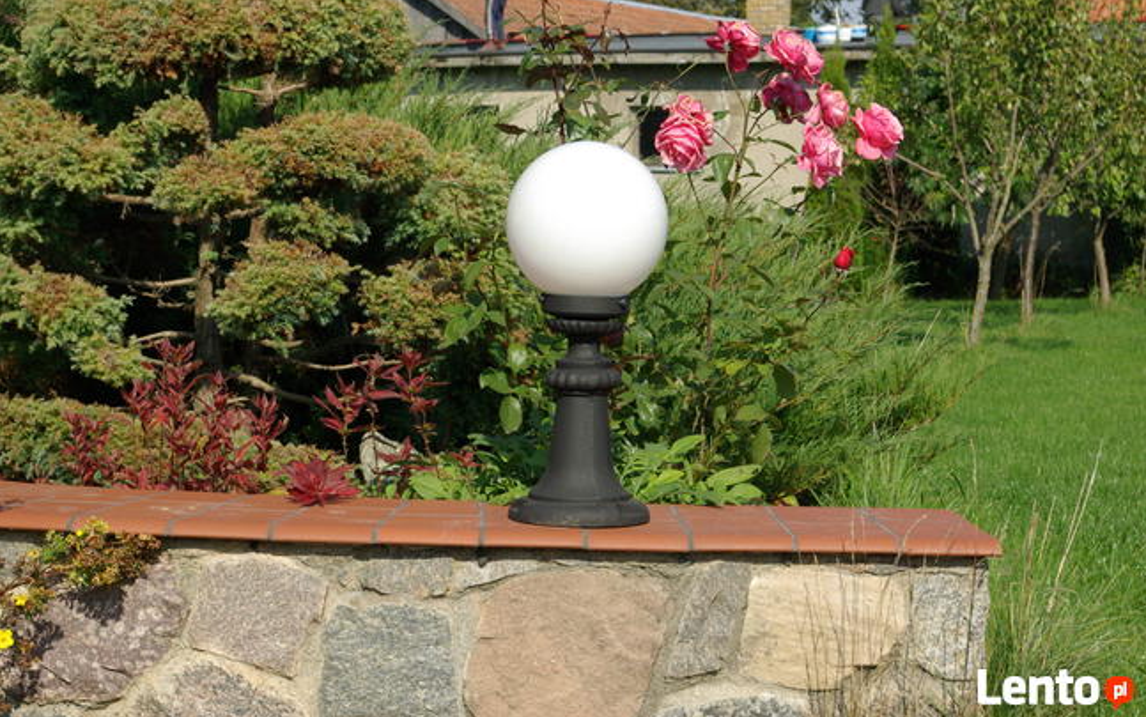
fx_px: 2641
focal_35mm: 85
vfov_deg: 15.5
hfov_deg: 24.5
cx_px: 574
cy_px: 339
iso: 800
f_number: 11
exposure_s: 1/750
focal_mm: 55
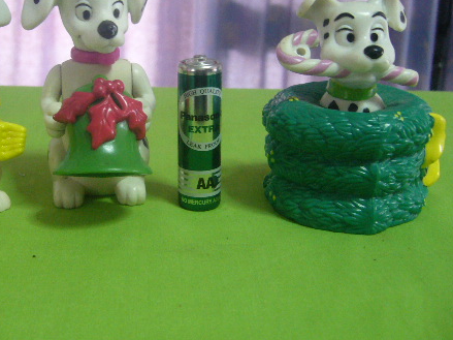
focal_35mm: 51
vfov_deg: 28.3
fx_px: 667
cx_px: 125
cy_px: 110
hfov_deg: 36.8
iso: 200
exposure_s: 1/10
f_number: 2.8
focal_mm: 5.8
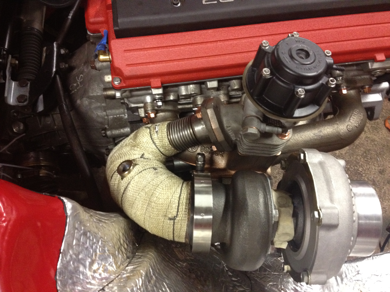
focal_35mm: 35
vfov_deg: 40.7
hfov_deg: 52.6
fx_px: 394
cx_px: 195
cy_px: 146
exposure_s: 1/20
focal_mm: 4.28
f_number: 2.4
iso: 400
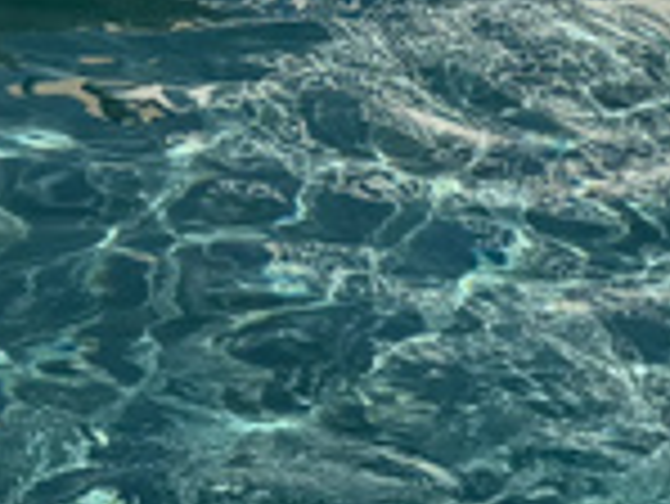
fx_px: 3196
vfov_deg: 8.2
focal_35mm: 165
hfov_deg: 11.5
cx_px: -319
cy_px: -765
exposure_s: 1/7353
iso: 80
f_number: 1.78
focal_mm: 6.76
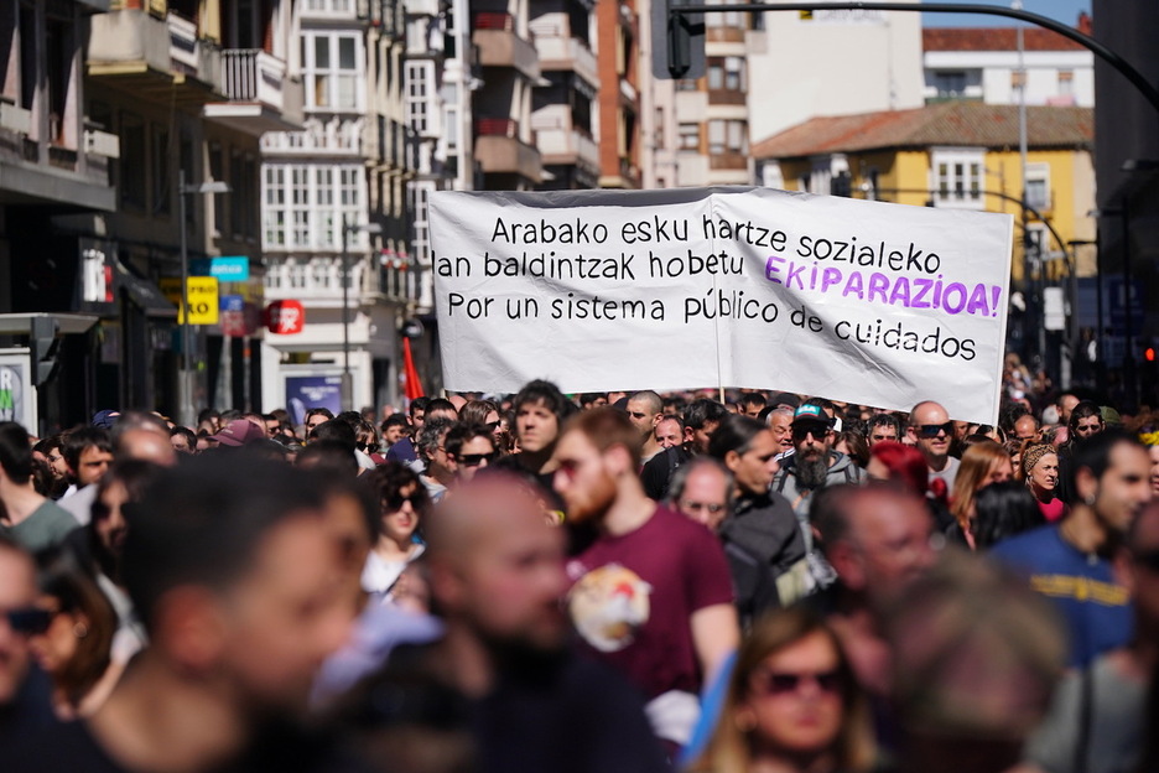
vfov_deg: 6.9
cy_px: 386
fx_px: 6438
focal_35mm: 200
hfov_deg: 10.3
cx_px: 580
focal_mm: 200
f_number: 4
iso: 500
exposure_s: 1/10000
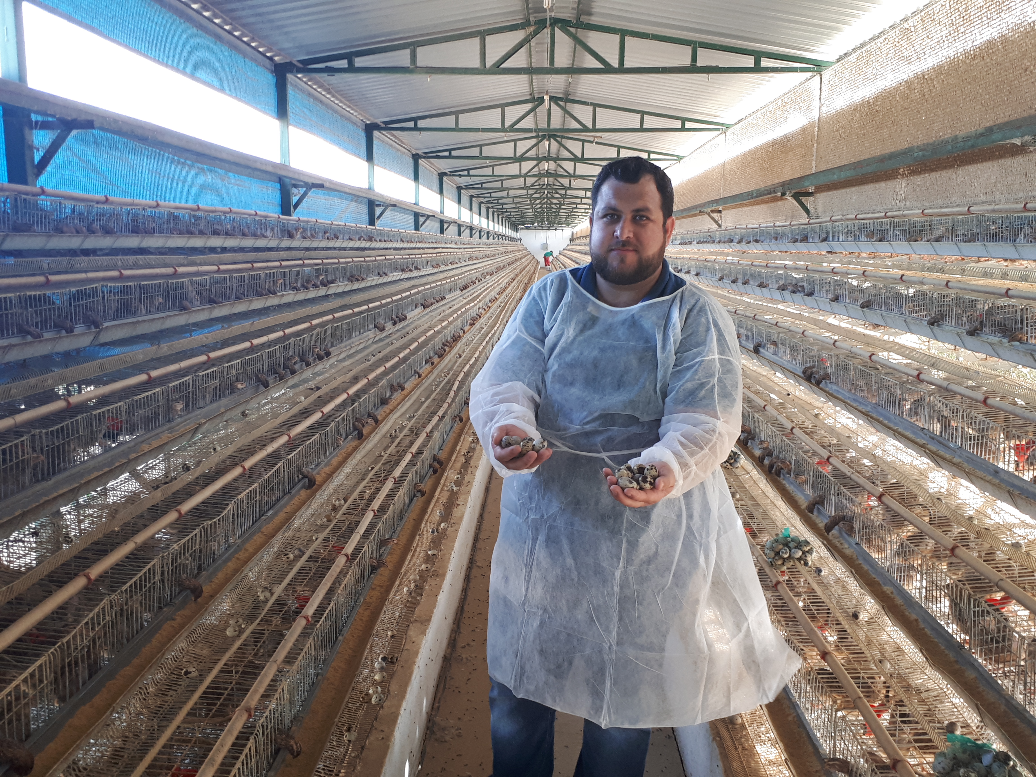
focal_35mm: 27
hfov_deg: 65.3
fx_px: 808
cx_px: 518
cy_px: 388
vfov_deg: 51.4
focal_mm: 3.6
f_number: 1.9
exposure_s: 1/30
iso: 50
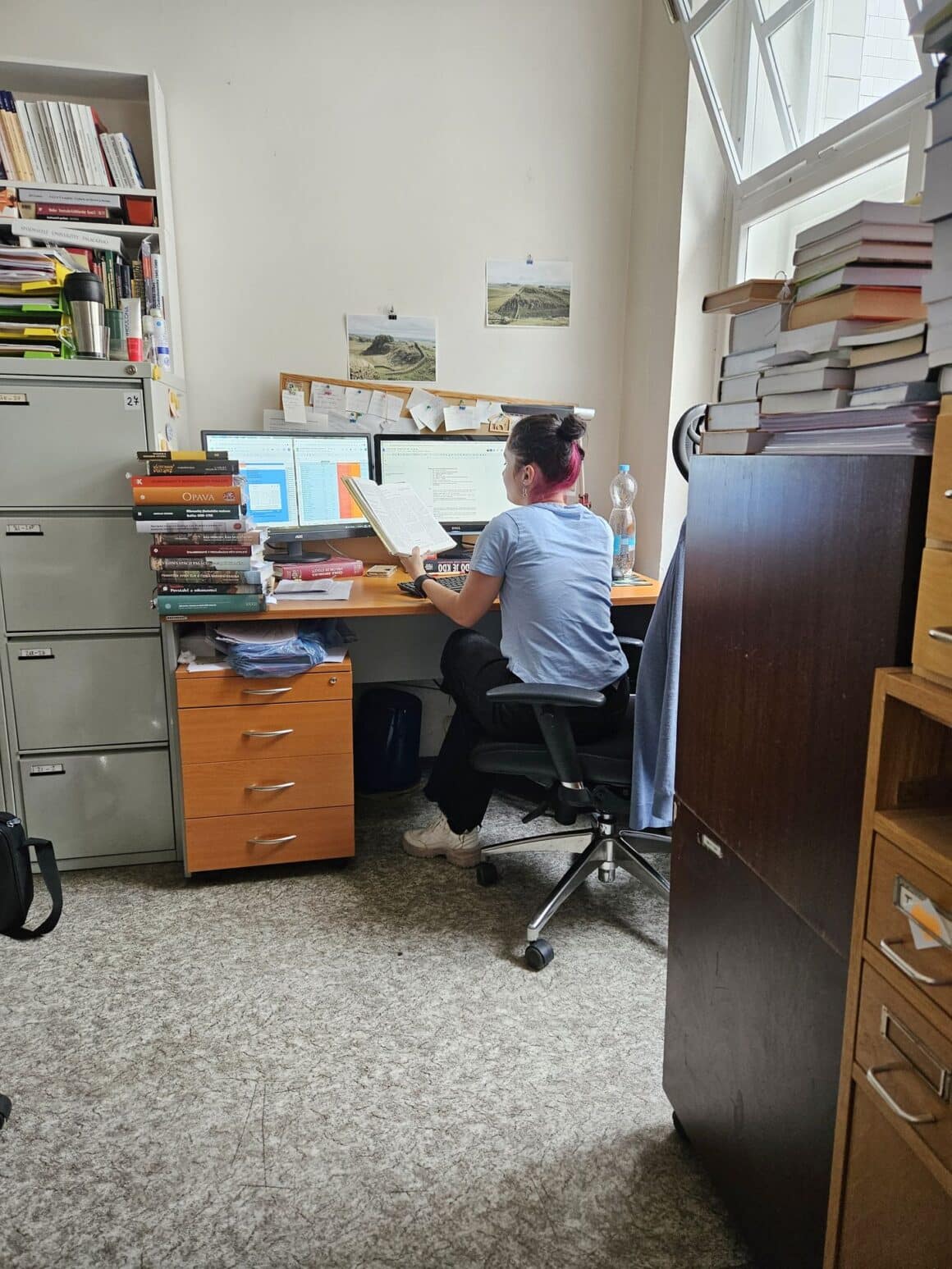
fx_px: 844
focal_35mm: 23
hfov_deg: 58.9
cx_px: 476
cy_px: 634
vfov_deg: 73.9
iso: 200
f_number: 1.8
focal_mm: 5.4
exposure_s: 1/60
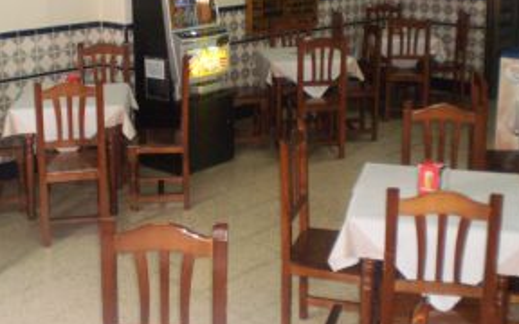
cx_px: 227
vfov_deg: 24.1
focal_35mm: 53
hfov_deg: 38.1
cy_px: 68
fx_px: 750
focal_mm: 6.3
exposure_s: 1/30
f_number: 3.1
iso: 400
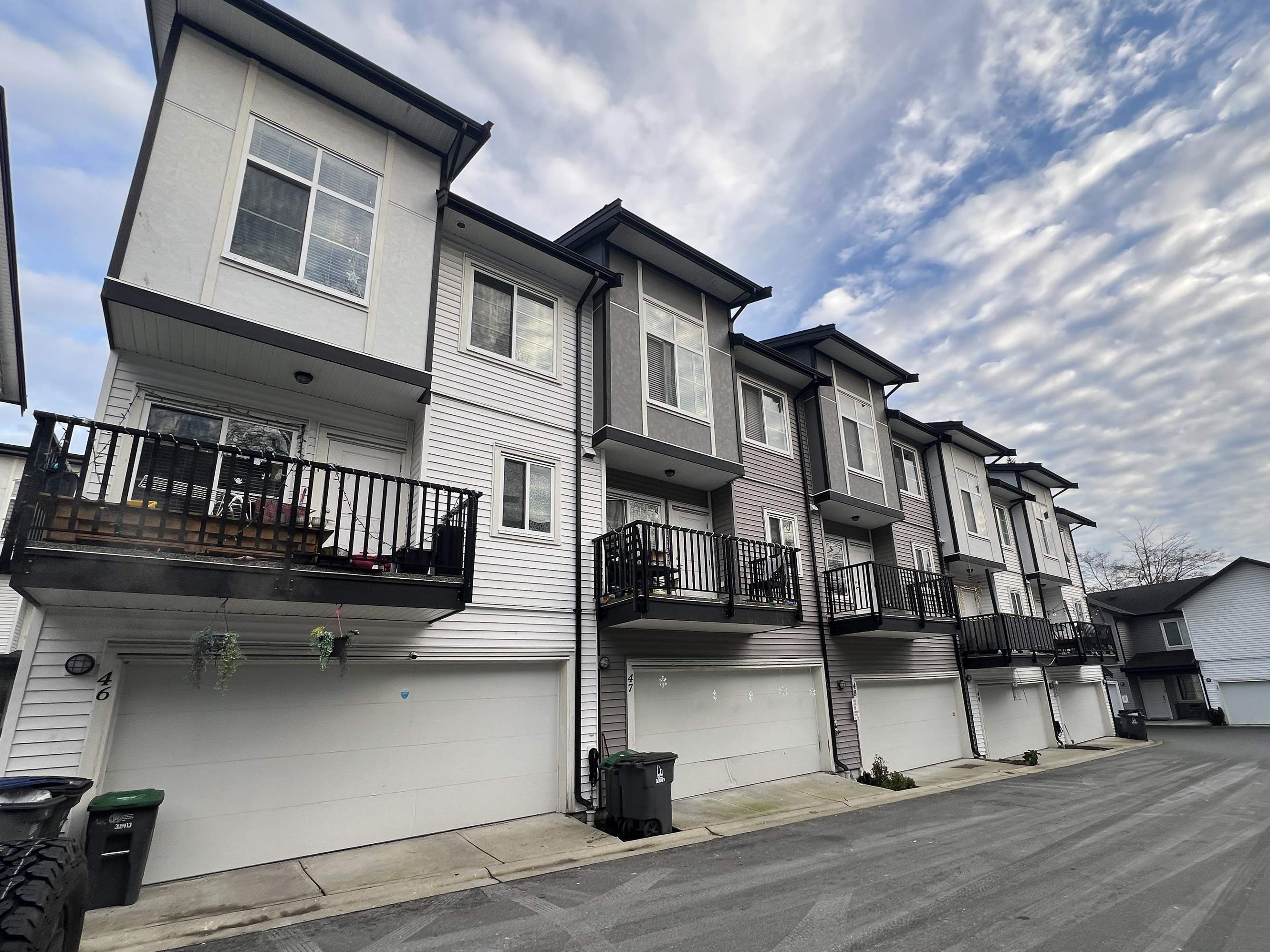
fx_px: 550
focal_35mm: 15
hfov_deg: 97.9
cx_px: 697
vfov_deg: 81.4
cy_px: 537
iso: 32
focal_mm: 1.57
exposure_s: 1/197
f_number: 1.8
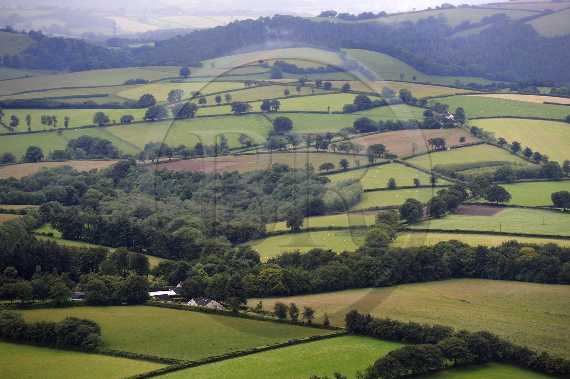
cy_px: 190
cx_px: 285
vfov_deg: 8.3
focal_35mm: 165
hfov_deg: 12.5
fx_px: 2610
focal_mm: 165
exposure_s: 1/800
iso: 400
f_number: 4.5
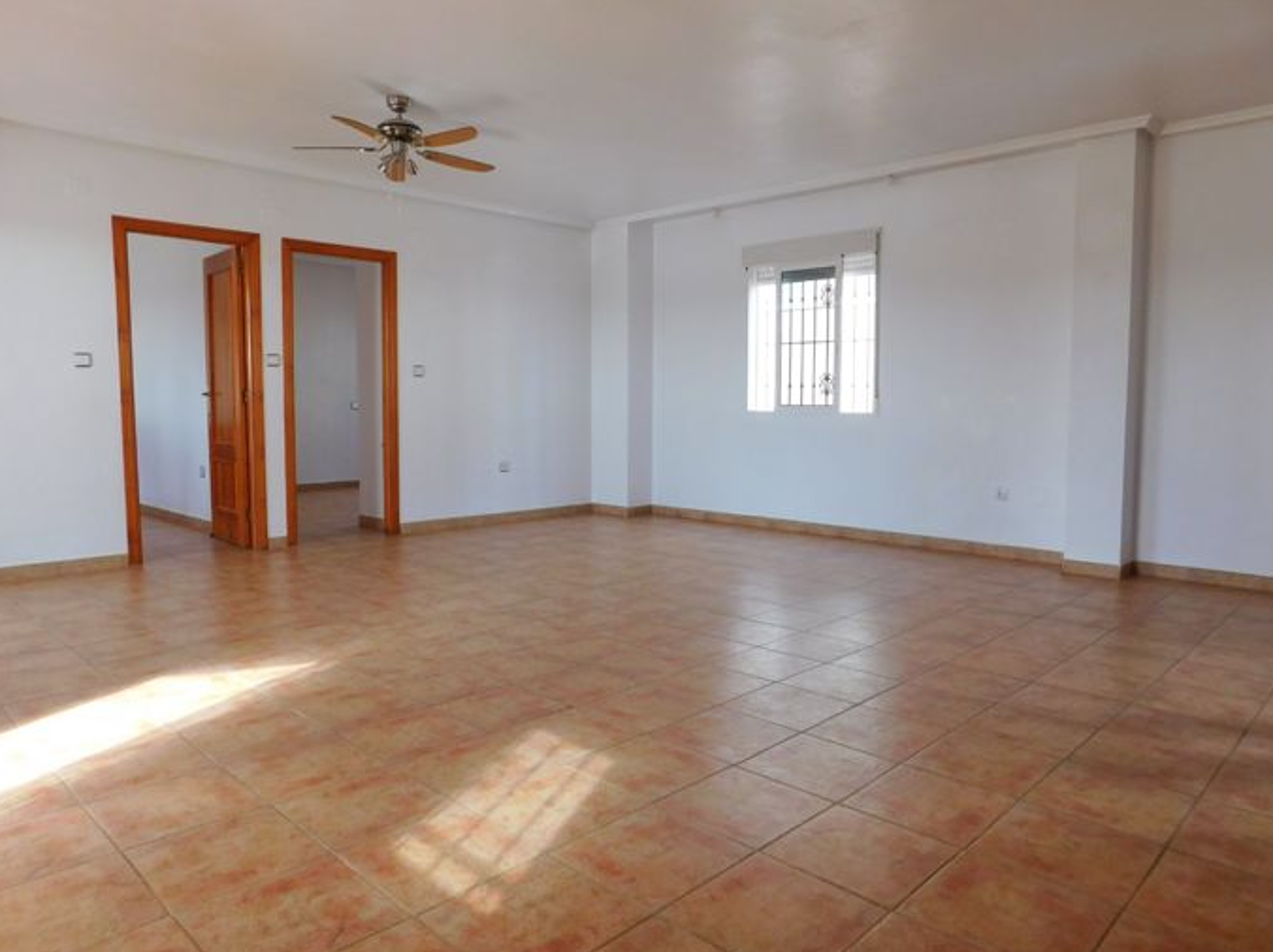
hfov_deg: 71.6
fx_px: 882
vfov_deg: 56.7
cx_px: 653
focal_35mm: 24
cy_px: 463
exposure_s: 1/60
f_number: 3
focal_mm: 4
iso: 125
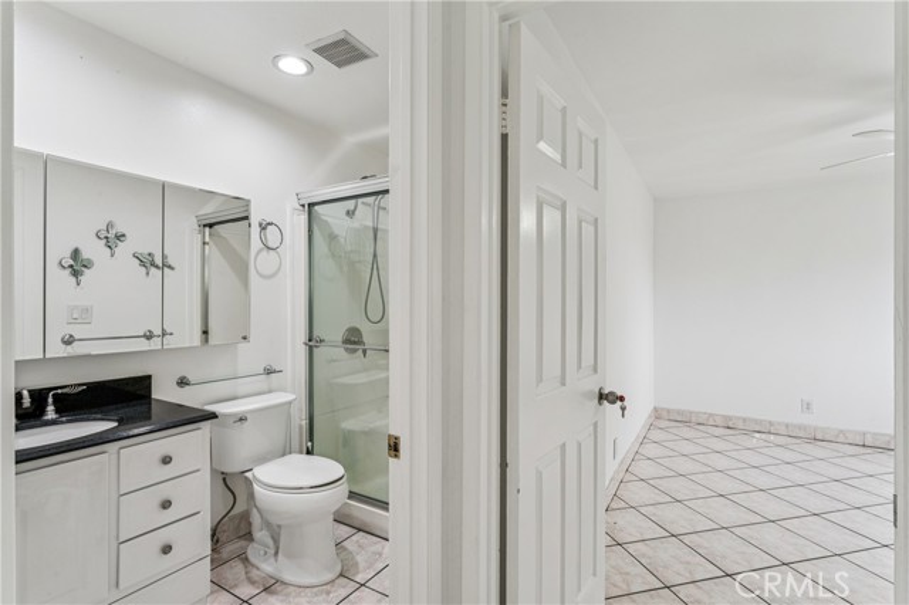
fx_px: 424
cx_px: 454
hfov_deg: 94.0
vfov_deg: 71.0
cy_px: 302
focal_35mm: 17
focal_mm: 16.8
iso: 100
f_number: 13
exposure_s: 1/4
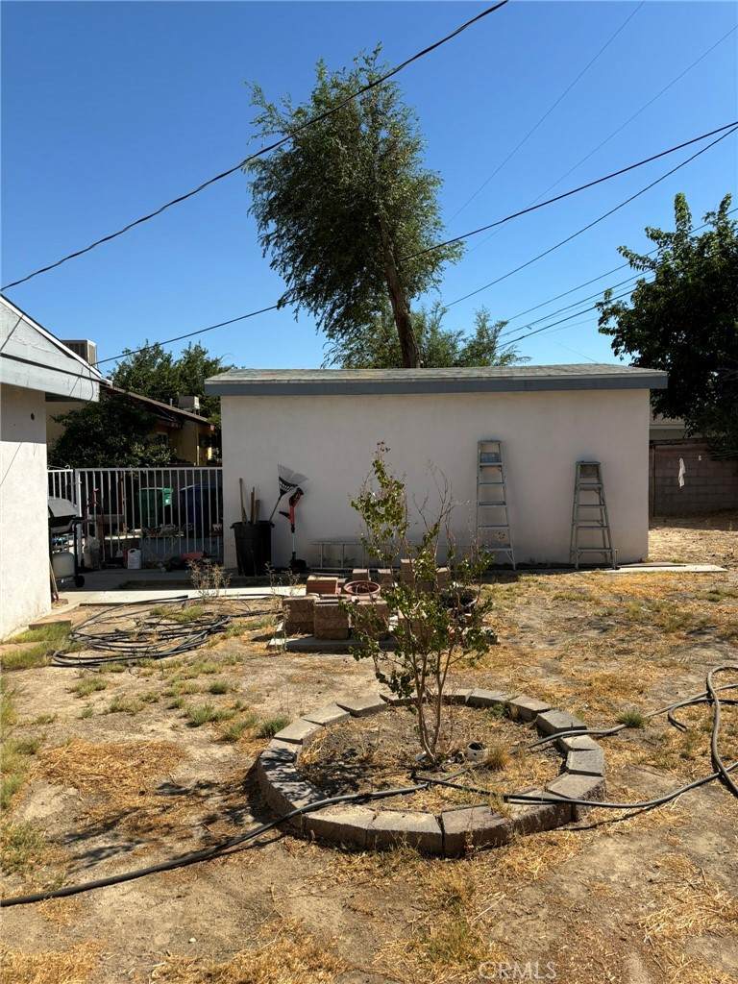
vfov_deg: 67.3
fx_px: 739
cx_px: 369
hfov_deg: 53.1
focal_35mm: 26
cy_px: 492
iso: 50
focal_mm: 5.96
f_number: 1.6
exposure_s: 1/3311
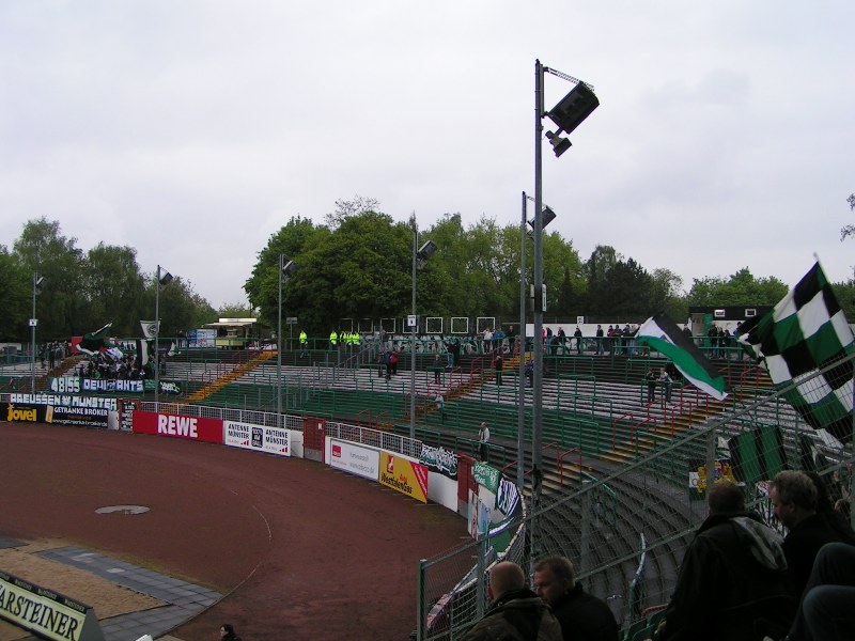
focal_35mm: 38
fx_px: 939
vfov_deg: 37.7
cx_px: 428
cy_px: 320
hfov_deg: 49.0
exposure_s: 1/60
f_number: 3.5
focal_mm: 5.8
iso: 50
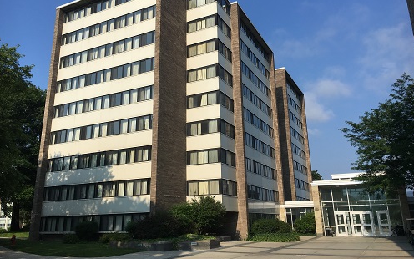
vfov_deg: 40.5
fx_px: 350
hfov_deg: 61.2
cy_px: 113
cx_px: 208
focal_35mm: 31
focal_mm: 4.15
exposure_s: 1/2198
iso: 25
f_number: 2.2
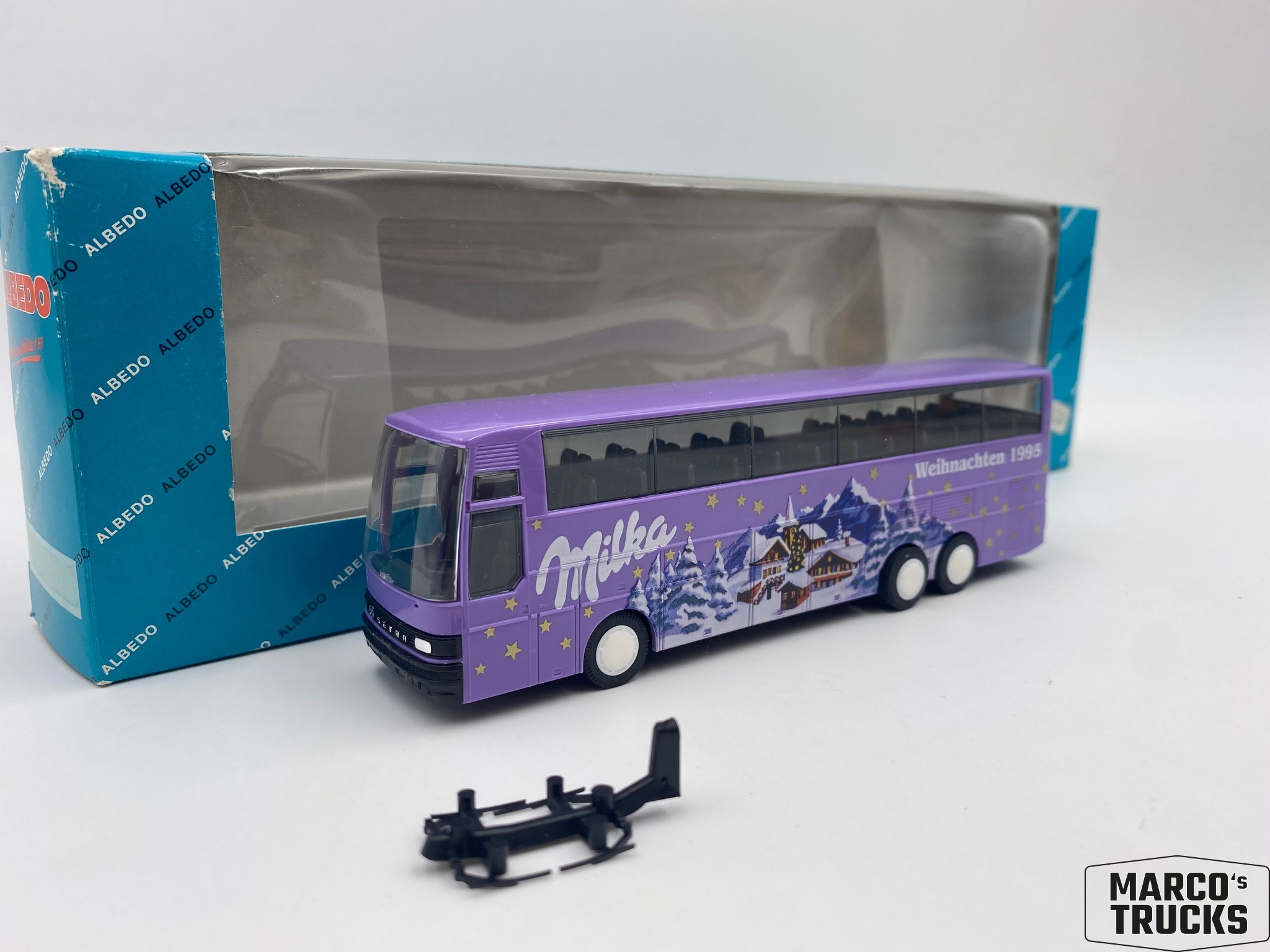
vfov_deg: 53.1
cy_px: 476
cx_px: 635
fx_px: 954
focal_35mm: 26
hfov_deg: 67.3
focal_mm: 4.25
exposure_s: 1/415
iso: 32
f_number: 1.8
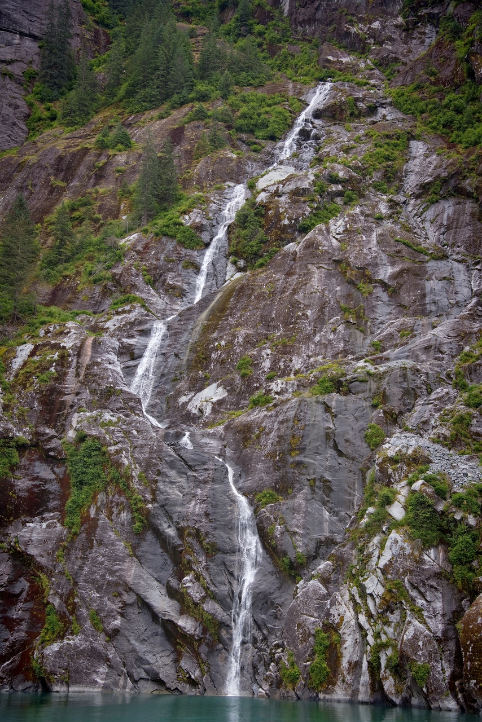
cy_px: 361
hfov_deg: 28.1
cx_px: 241
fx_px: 963
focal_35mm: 48
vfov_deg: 41.1
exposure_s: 1/100
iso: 100
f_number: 5
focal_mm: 48
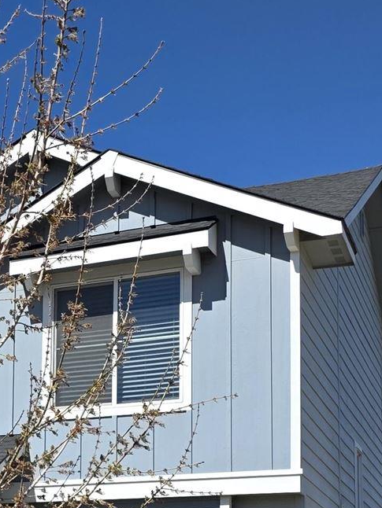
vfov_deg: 22.9
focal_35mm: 82
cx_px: -172
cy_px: 512
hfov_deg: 16.6
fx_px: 1206
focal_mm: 6.25
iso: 80
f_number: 1.7
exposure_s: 1/6809
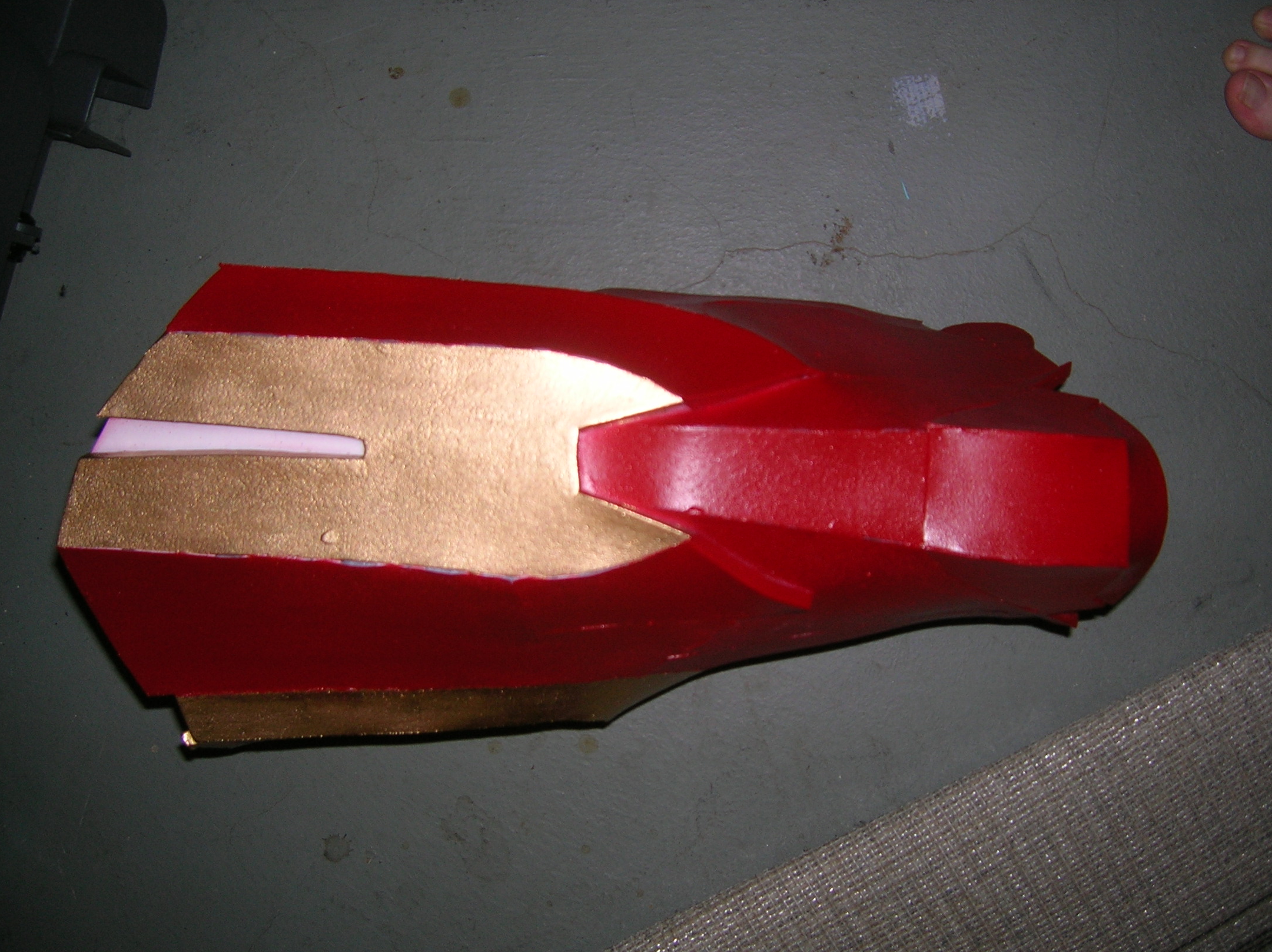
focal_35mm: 36
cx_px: 672
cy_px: 475
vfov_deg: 39.6
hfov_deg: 51.4
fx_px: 1322
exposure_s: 1/60.1
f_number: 2.9
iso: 50
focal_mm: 5.7
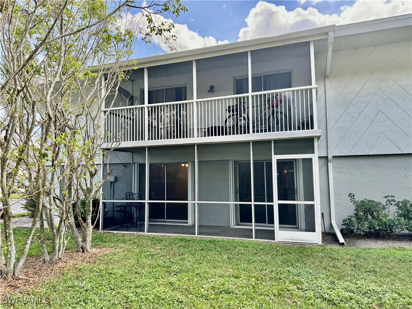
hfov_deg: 71.6
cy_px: 154
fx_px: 286
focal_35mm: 24
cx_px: 206
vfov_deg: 56.8
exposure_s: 1/535
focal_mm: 6.76
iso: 80
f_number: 1.78
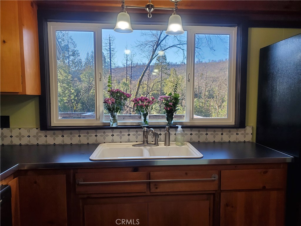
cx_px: 150
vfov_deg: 53.1
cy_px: 113
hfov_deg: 67.3
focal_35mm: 26
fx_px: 226
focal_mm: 4.3
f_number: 2.4
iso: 100
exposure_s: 1/120
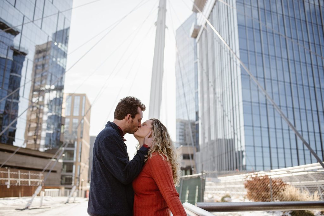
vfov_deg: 37.9
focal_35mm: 35
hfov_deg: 54.4
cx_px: 162
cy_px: 108
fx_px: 315
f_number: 2.5
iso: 200
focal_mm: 35
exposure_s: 1/2500
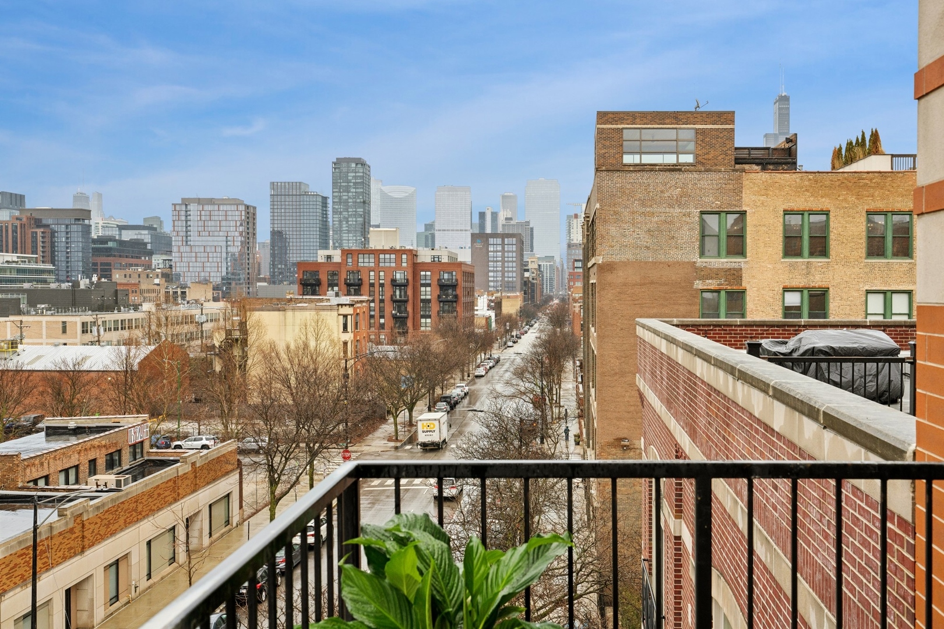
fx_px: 918
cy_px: 314
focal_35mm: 35
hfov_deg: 54.4
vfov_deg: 37.9
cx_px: 472
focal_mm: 35
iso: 320
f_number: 8
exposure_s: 1/200
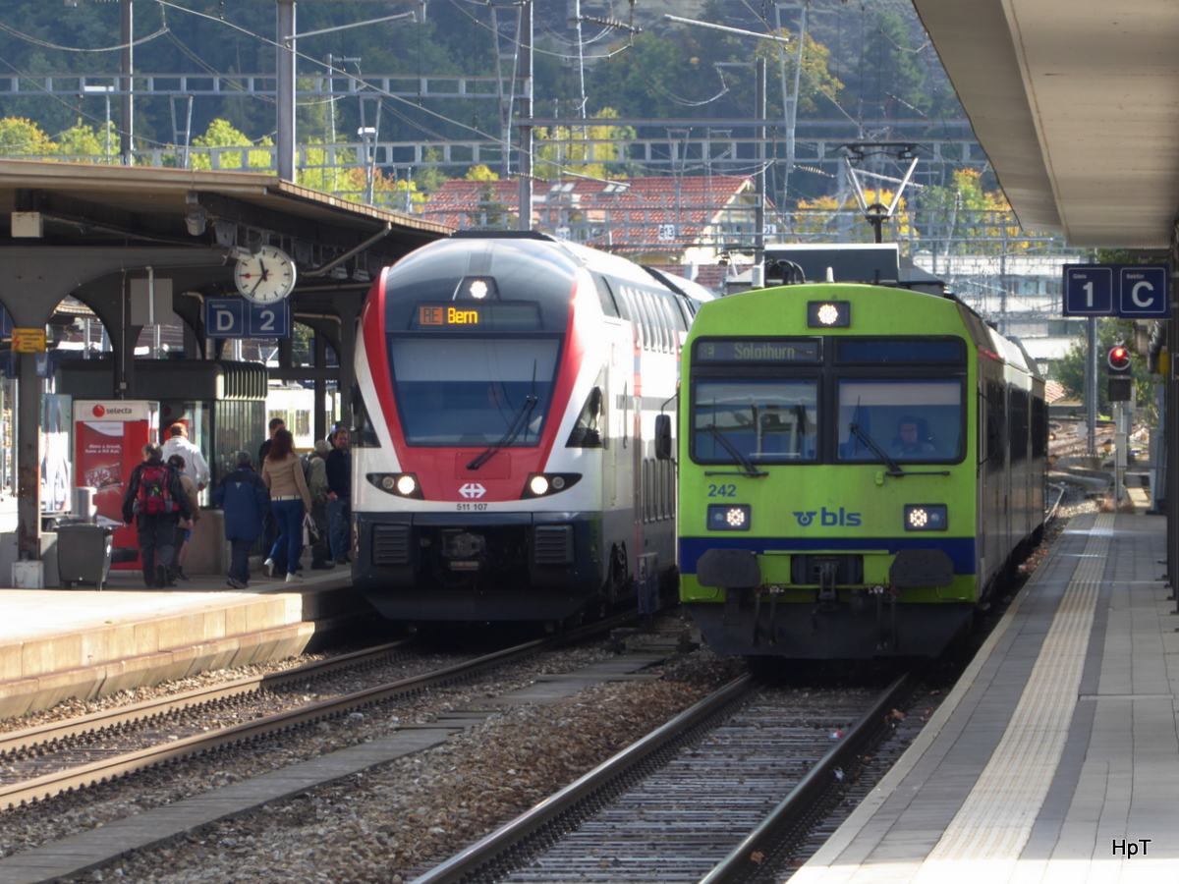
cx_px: 590
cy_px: 442
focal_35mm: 300
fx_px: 10218
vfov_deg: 5.0
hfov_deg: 6.6
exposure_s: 1/80
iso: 100
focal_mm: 53.8
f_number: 5.8
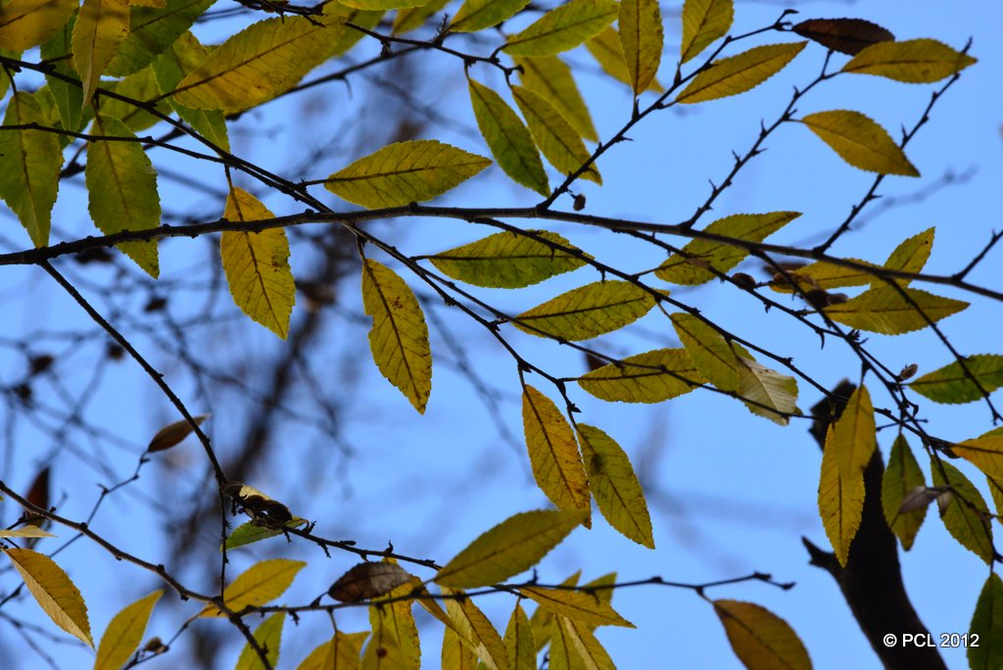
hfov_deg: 6.9
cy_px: 335
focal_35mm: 300
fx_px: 8363
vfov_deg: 4.6
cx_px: 502
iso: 3200
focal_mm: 300
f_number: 20
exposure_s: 1/320
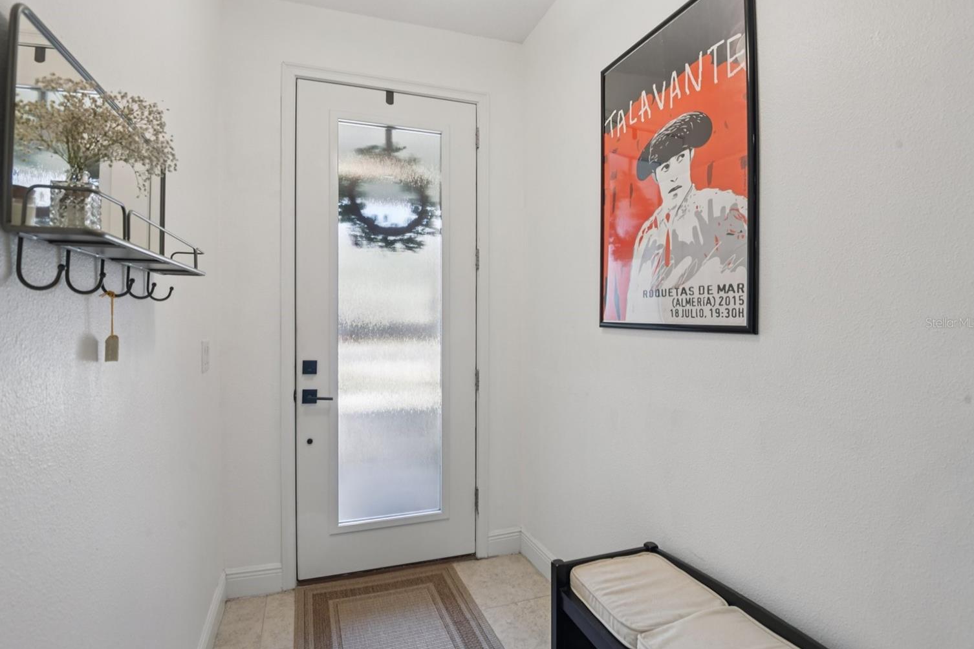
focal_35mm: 17
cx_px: 466
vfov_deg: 70.4
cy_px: 323
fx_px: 460
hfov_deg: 93.2
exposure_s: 1/50
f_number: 8
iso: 400
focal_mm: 16
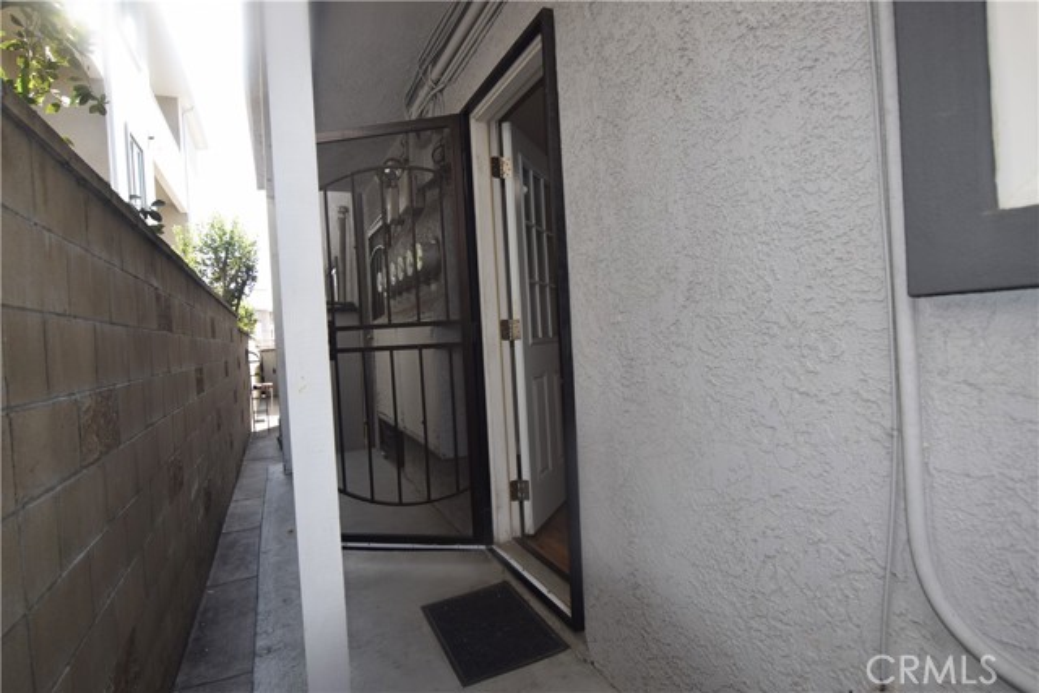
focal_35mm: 20
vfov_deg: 63.2
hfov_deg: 85.4
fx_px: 563
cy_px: 346
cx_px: 520
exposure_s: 1/125
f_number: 5.6
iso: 180
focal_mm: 13
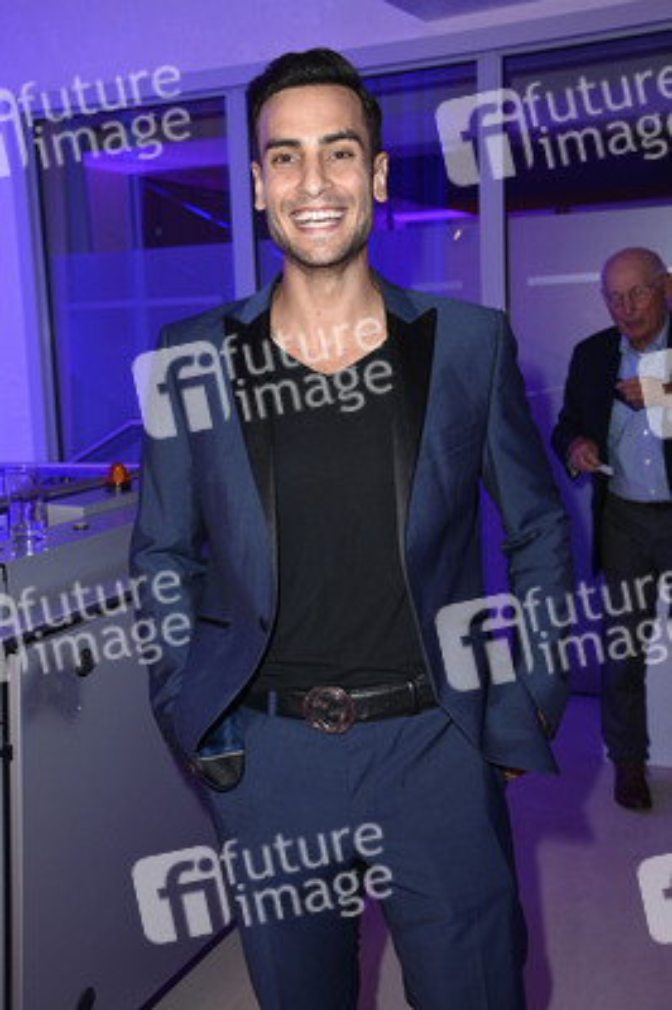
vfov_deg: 44.5
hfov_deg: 30.5
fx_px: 1234
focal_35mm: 44
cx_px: 336
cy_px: 505
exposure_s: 1/100
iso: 2500
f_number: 5.6
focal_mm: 44
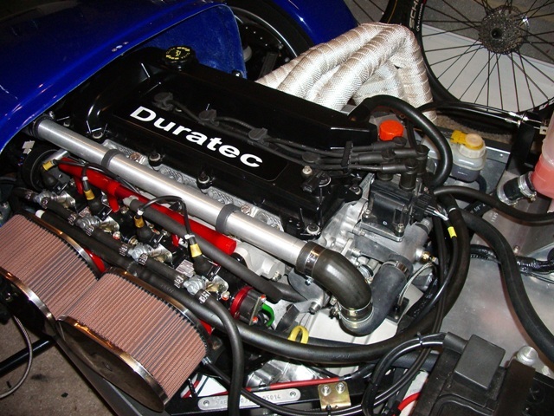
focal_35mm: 35
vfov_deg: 40.7
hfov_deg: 52.6
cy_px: 208
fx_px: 560
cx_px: 277
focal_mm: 5.8
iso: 200
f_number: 2.6
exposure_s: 1/60
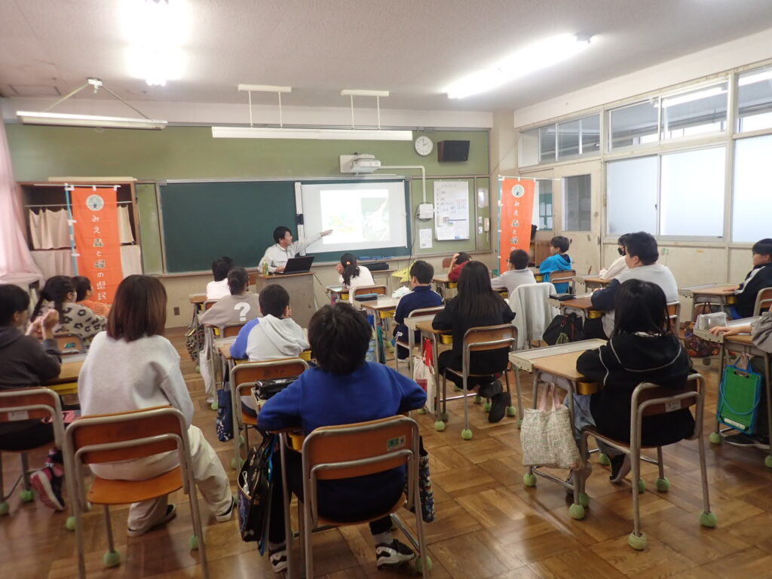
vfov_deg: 54.9
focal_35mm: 25
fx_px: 558
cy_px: 290
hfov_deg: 69.4
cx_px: 386
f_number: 2
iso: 200
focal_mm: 4.5
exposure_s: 1/60
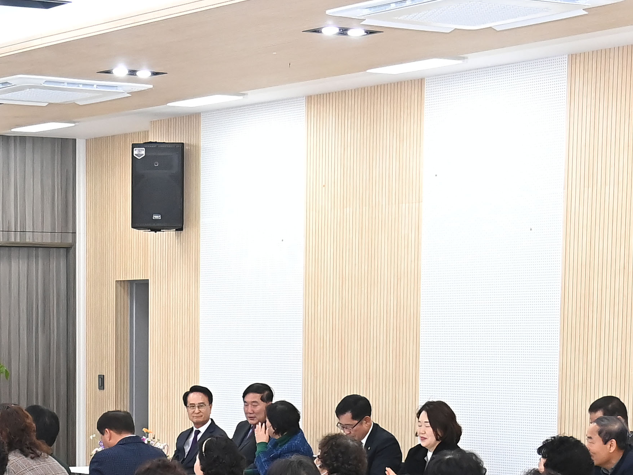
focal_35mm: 104
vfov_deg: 13.8
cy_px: 576
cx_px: 17
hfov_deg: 18.5
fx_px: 1902
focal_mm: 34
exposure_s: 1/250
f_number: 6.3
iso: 3200
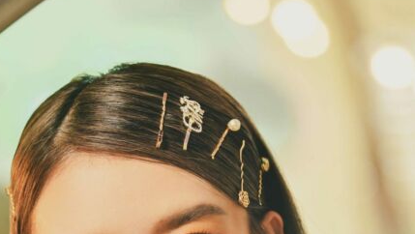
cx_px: 148
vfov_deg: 3.7
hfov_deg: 6.7
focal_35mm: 322
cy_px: 446
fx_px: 3546
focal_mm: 110
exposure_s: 1/160
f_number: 3.2
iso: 640
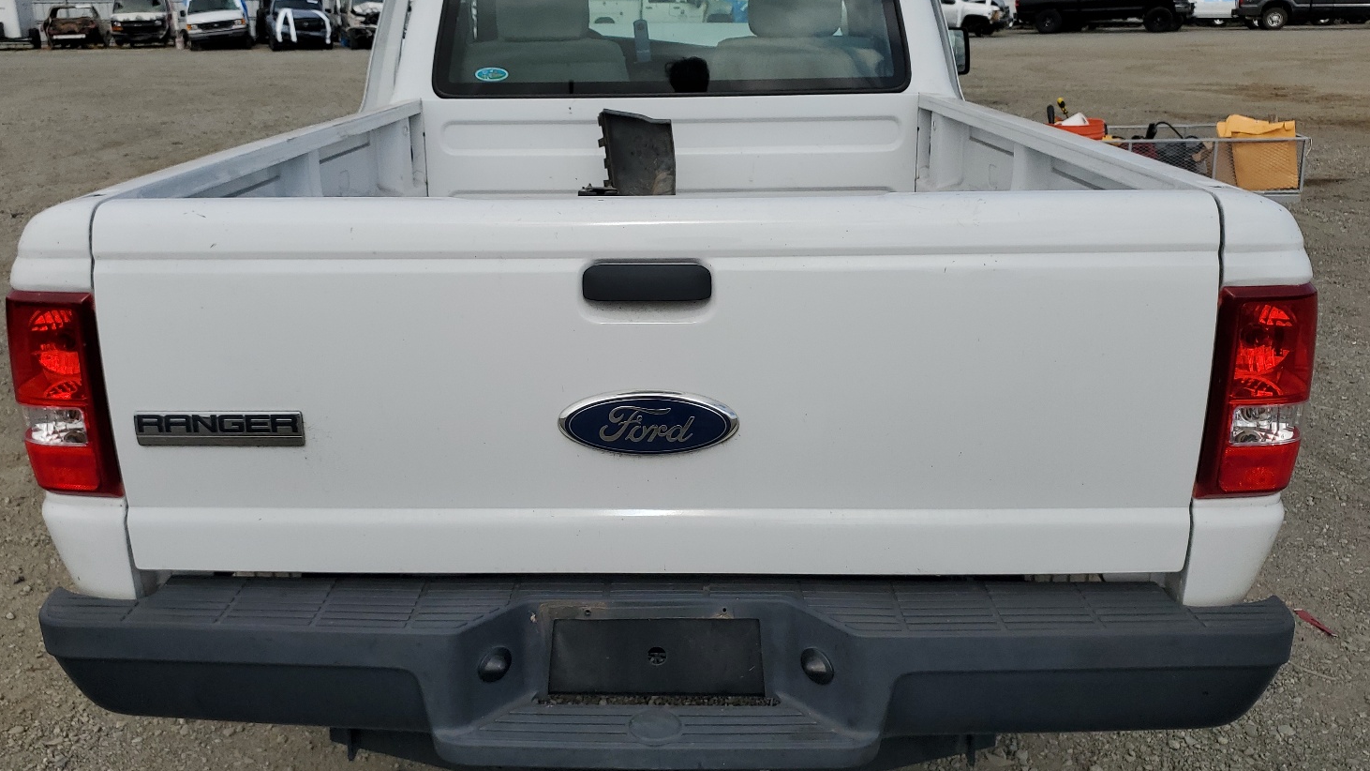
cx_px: 665
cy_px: 340
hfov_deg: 62.6
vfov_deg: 37.7
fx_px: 1126
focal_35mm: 31
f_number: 1.5
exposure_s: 1/10000
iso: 50
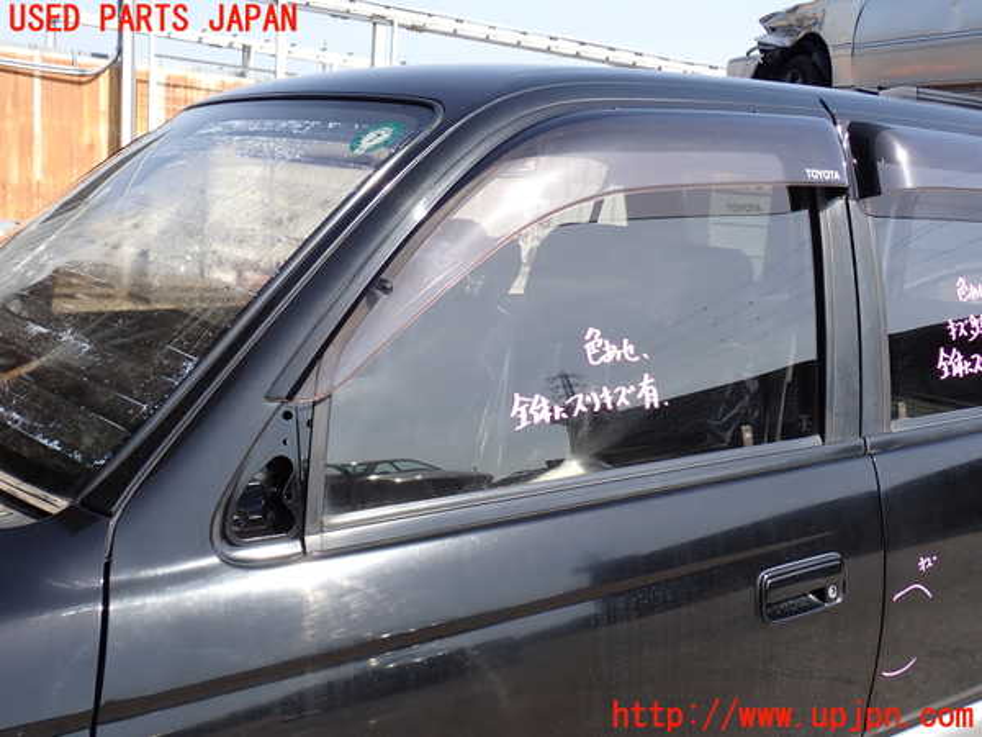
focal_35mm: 36
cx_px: 491
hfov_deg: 51.4
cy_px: 368
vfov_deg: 39.7
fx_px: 1021
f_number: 3.5
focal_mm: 6.37
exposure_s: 1/500
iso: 100
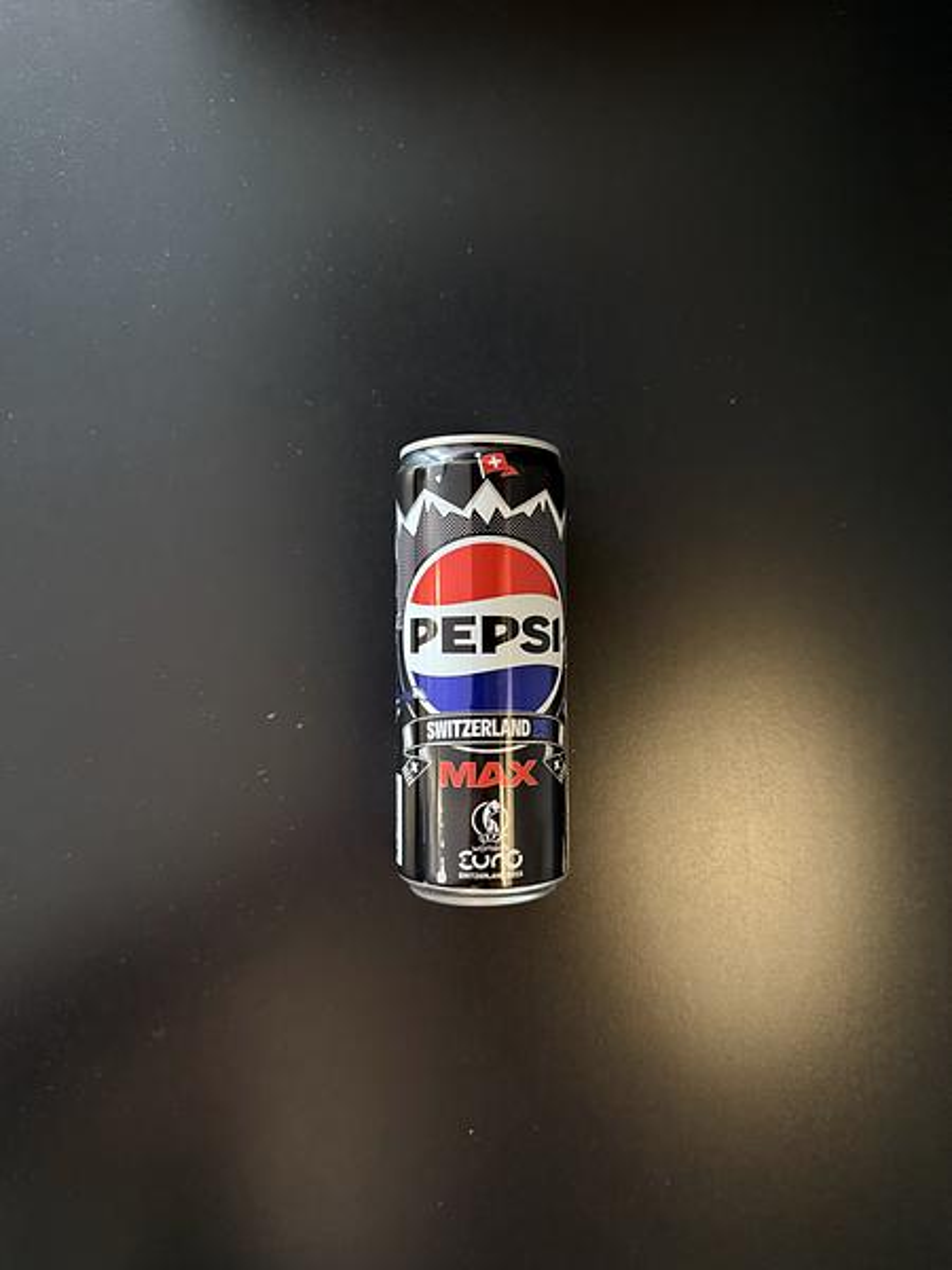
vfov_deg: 71.6
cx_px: 476
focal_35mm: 24
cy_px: 635
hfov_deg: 56.8
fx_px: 880
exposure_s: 1/25
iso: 800
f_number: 1.78
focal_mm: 6.76
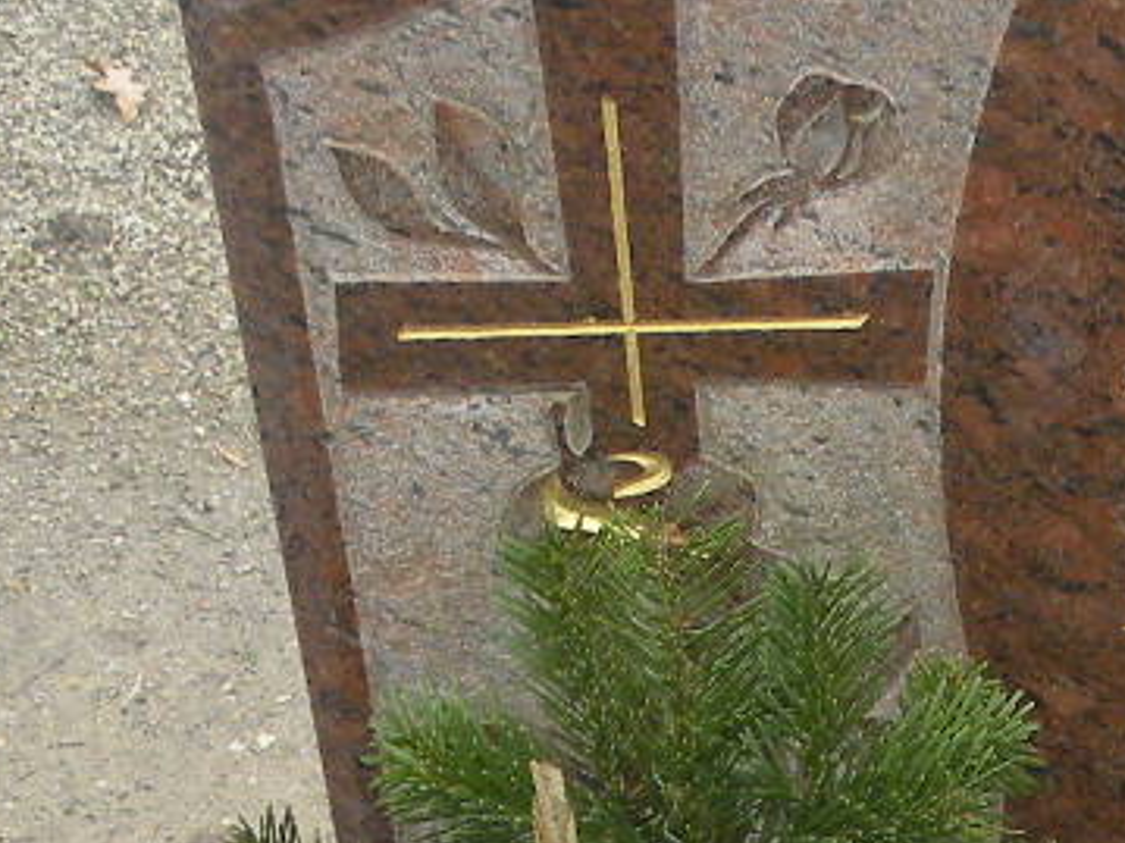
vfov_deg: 12.6
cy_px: 874
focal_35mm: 116
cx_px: 1313
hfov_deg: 16.4
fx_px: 3769
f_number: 2.8
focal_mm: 4.6
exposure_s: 1/74.4
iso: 103
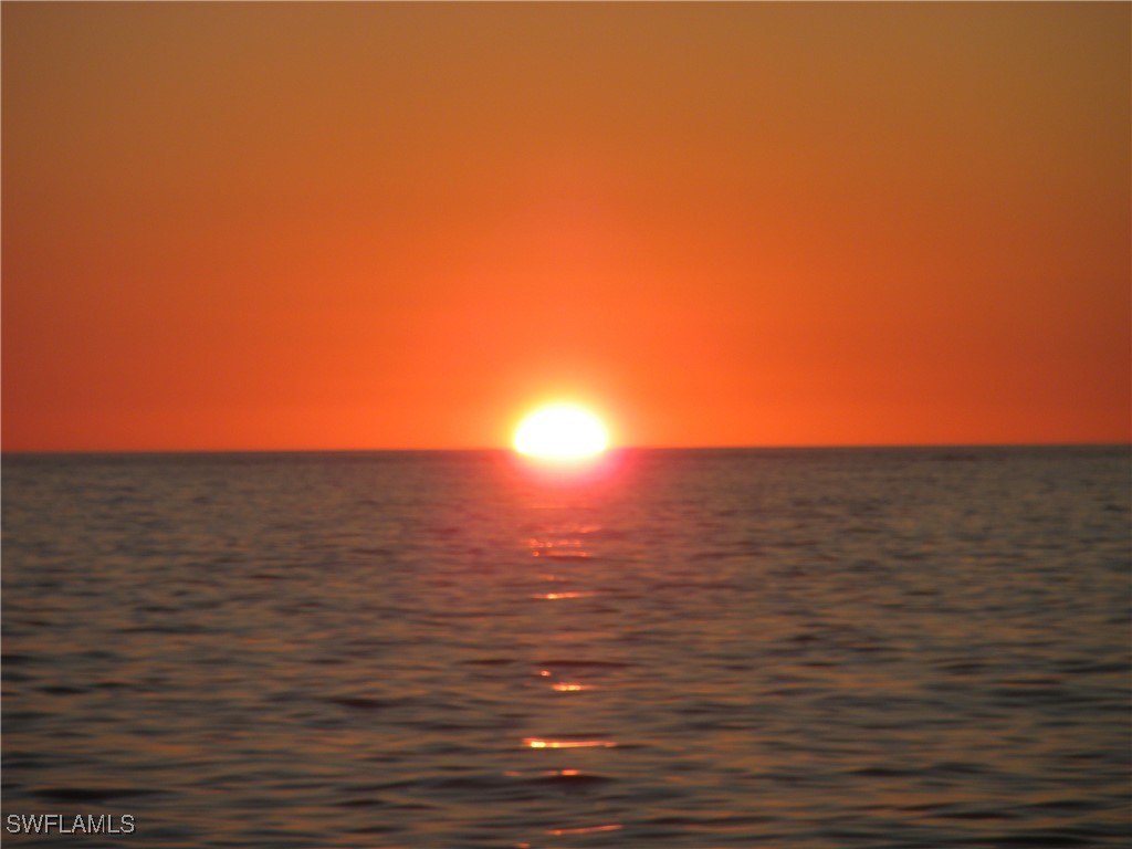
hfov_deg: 7.6
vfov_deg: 5.7
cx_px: 566
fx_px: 8502
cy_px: 424
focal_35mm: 260
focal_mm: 46.2
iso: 73
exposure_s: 1/543
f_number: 5.3
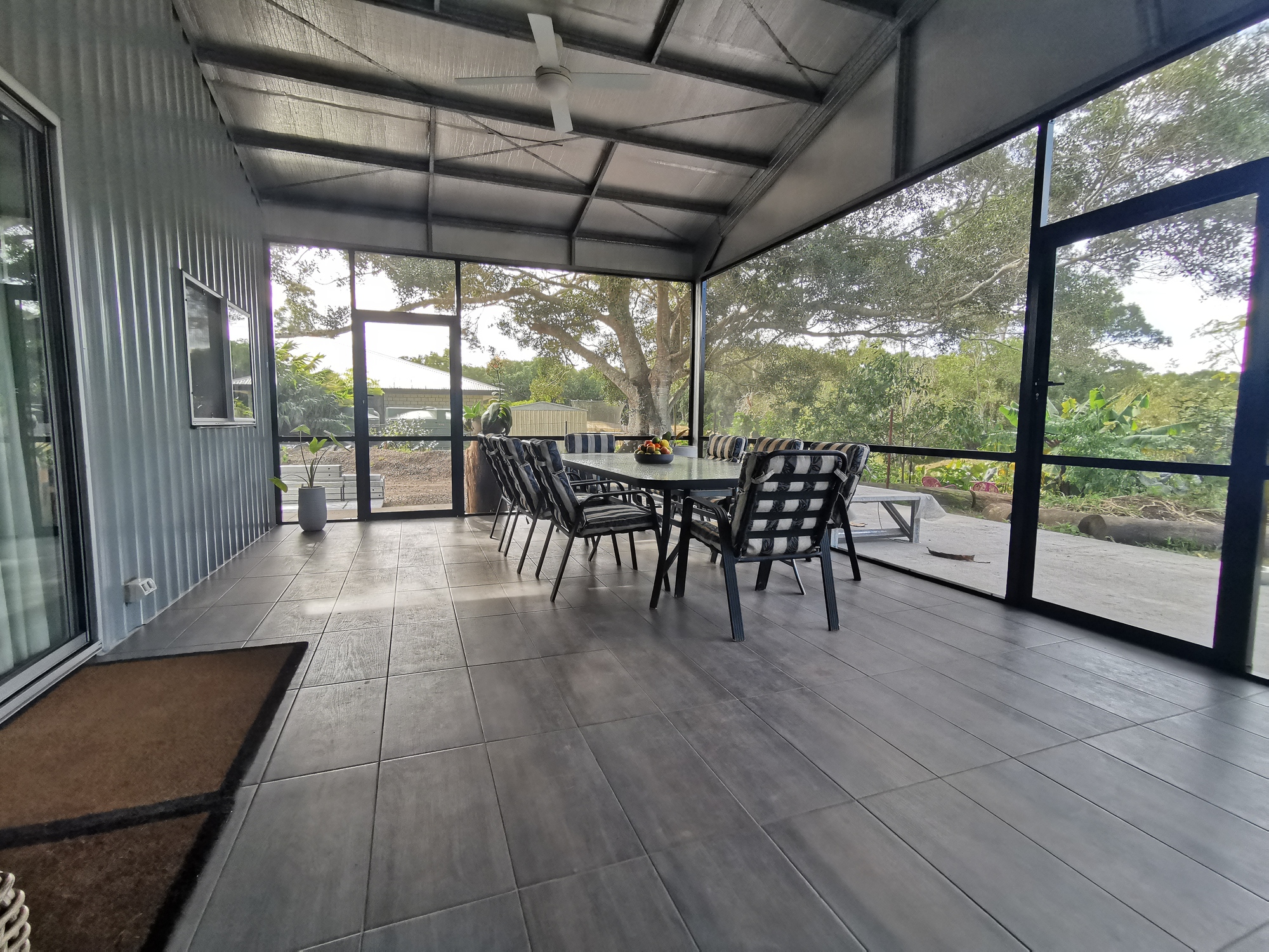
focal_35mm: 16
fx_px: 587
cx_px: 634
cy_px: 476
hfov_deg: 94.5
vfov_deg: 78.1
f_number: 2.2
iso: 80
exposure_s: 1/100
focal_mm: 2.35
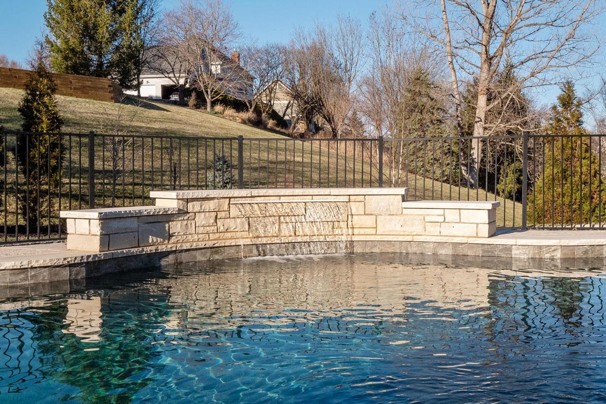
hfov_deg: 46.3
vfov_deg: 31.9
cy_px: 187
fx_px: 707
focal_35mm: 42
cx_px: 336
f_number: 8
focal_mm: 18
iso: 400
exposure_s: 1/1000
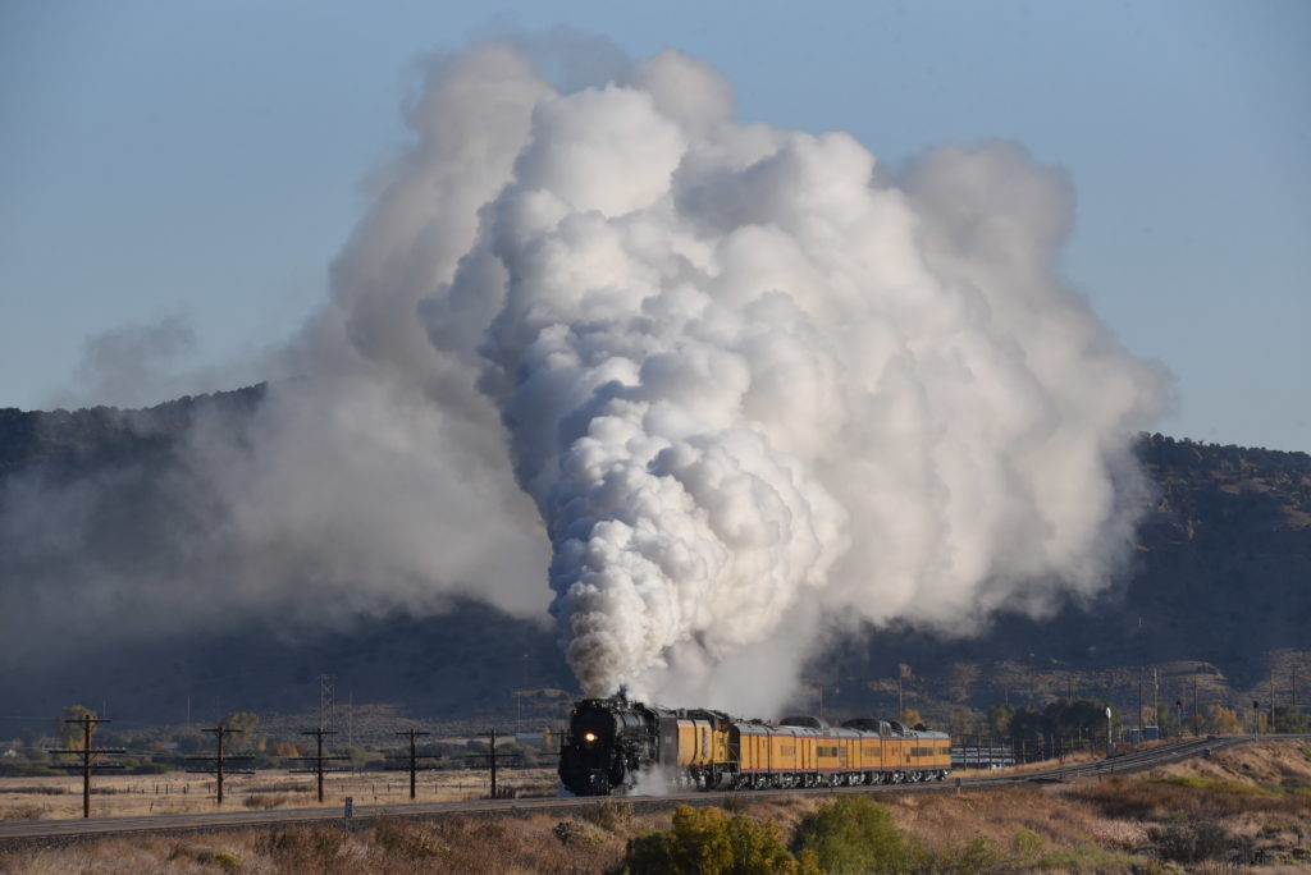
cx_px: 656
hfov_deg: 7.1
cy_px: 438
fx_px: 10566
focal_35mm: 290
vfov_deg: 4.7
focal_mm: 290
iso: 1600
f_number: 13
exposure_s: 1/2500
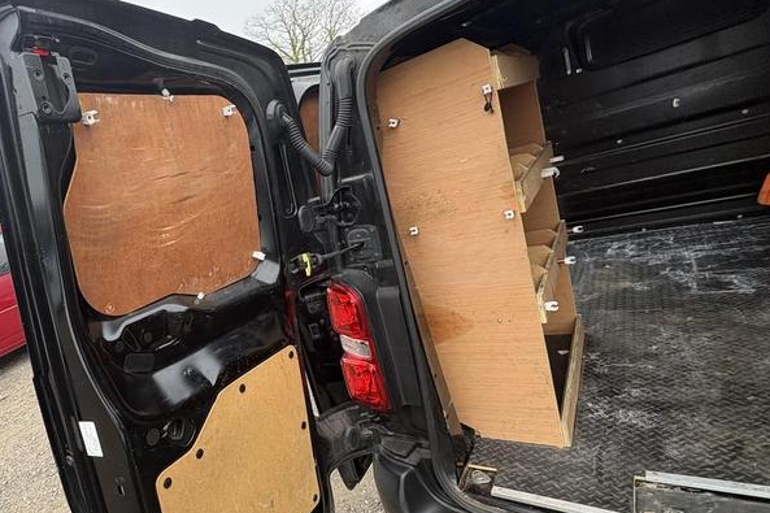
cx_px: 217
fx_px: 470
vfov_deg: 57.1
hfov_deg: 74.4
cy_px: 283
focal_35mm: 22
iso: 80
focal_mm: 2.22
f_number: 2.2
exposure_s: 1/126
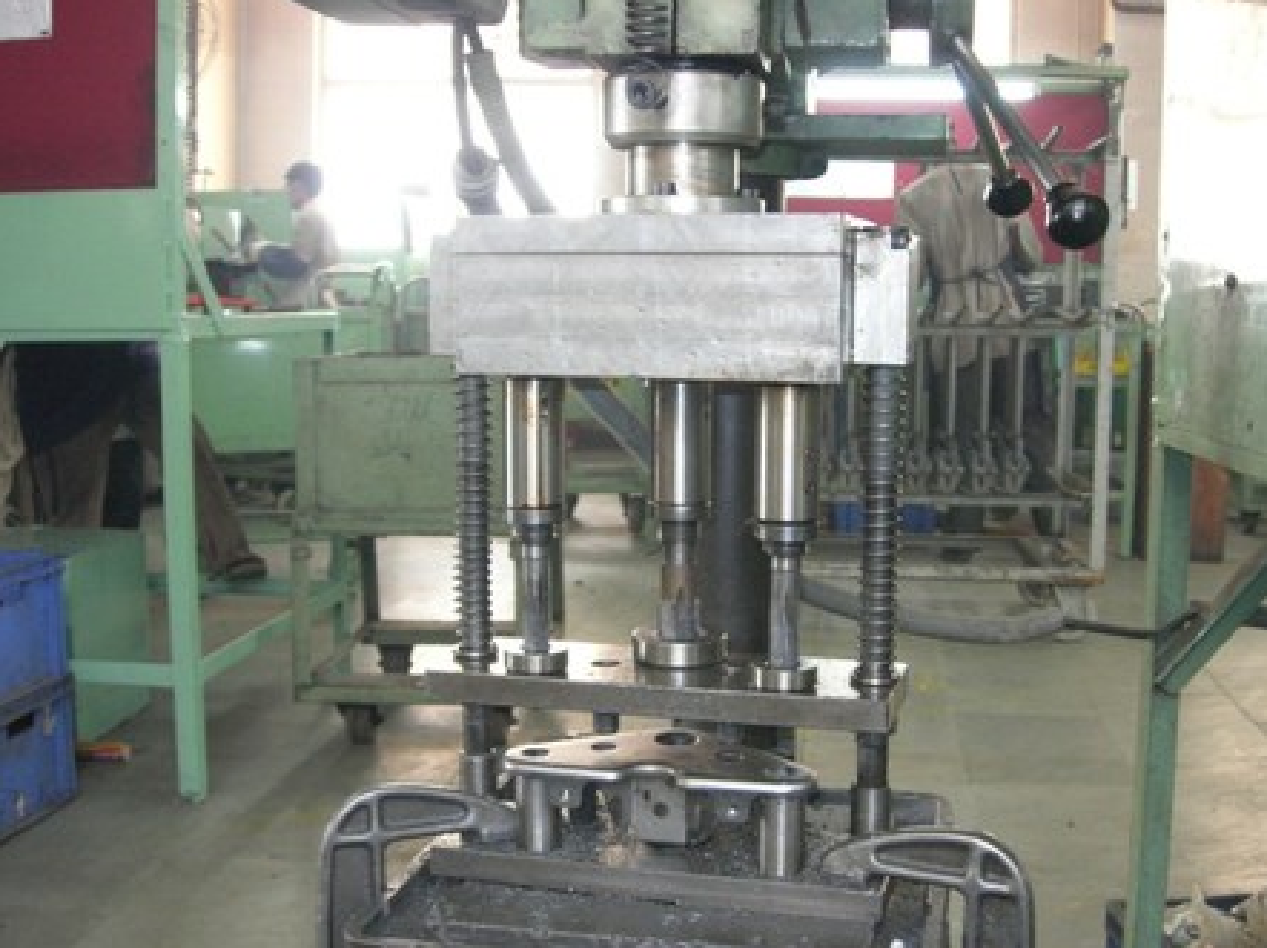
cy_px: 526
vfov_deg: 33.5
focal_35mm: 43
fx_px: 1573
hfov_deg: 43.8
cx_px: 714
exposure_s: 1/28
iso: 187
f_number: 2.8
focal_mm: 7.8
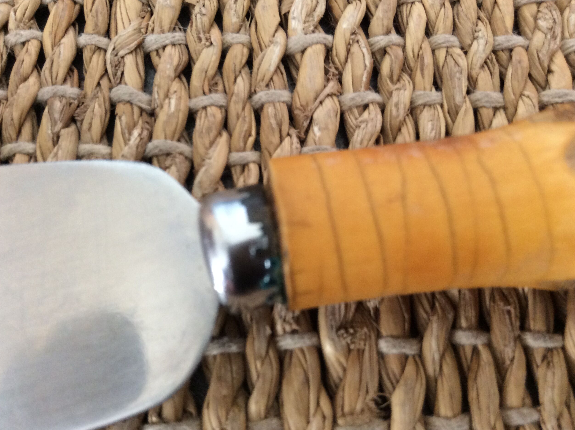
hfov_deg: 55.4
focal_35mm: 33
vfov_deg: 42.8
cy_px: 212
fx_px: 547
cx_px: 283
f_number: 2.4
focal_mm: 3.3
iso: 125
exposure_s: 1/24
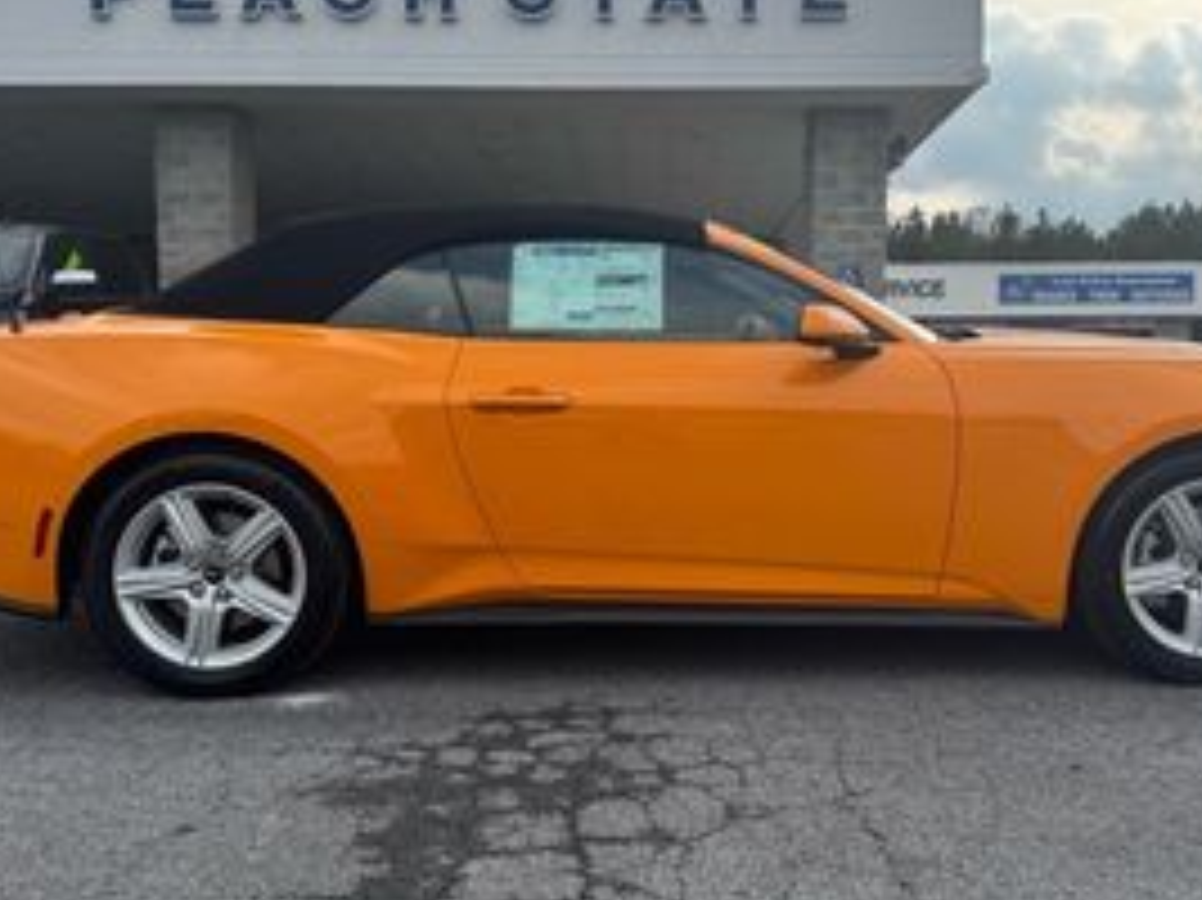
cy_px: 441
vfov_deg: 39.6
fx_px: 1249
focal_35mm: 36
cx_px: 657
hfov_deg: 51.3
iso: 80
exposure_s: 1/1923
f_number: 1.78
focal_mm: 6.76
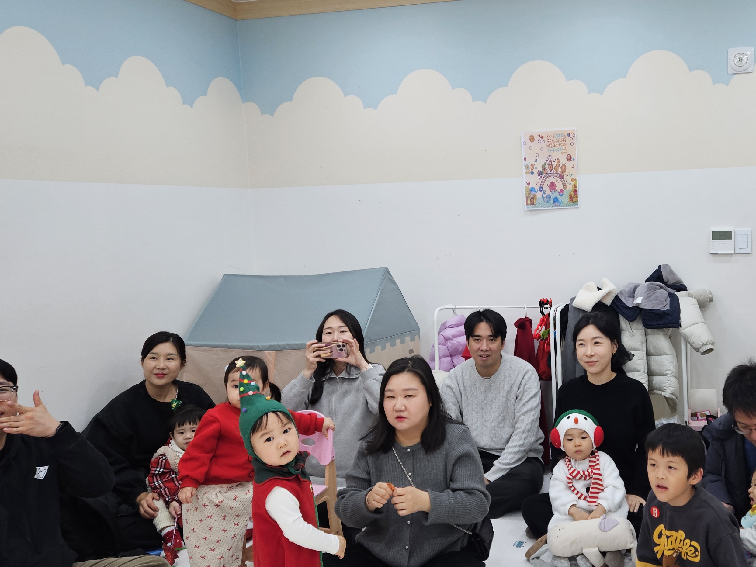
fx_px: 808
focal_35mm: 37
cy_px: 261
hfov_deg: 48.2
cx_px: 569
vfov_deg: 38.6
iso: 100
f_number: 1.8
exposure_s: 1/120
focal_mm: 5.4
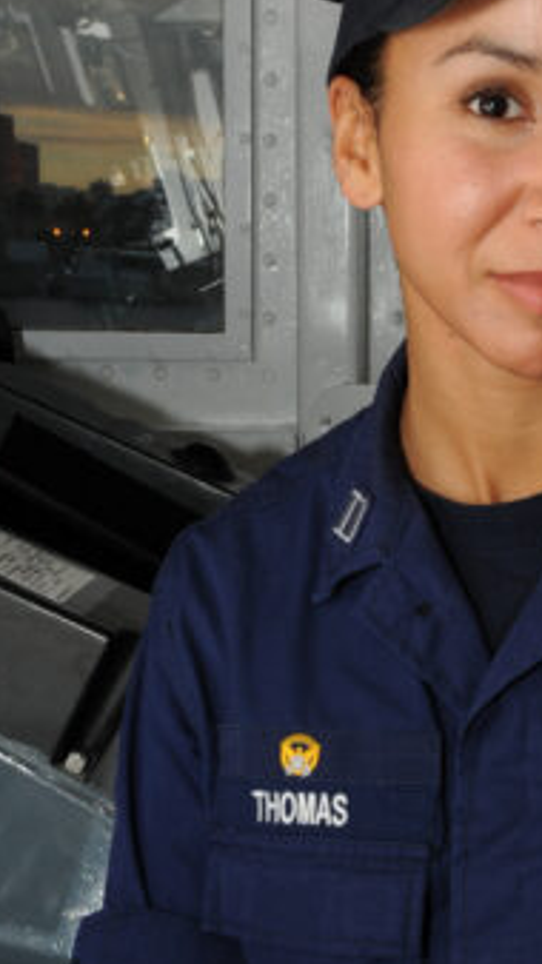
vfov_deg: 31.0
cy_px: 693
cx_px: 319
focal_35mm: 67
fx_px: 1713
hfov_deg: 18.0
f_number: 10
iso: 500
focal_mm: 24
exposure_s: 1/250
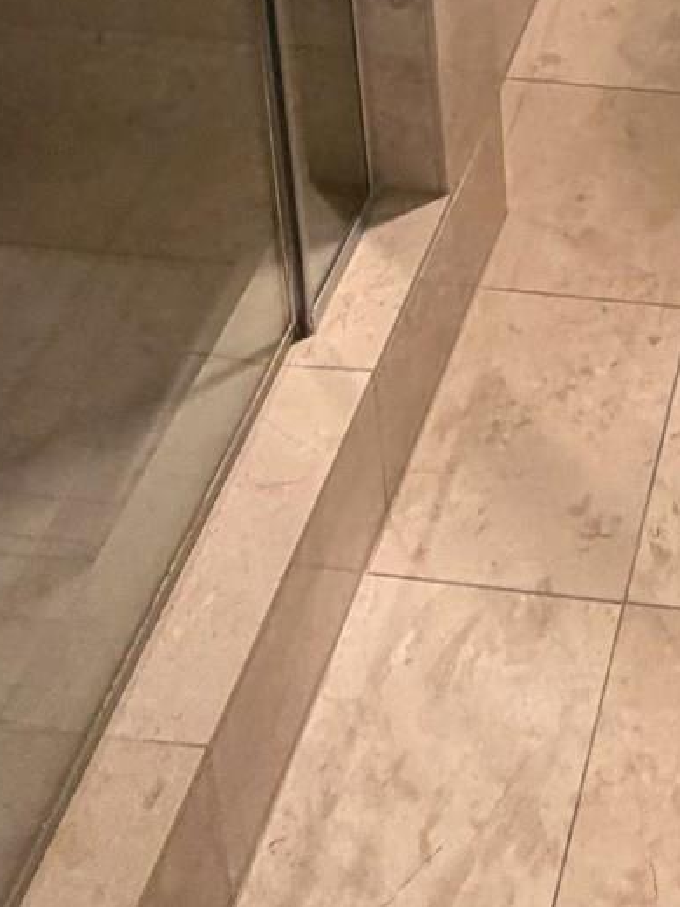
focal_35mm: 62
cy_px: -626
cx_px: 868
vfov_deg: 22.3
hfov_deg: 21.5
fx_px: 1624
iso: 250
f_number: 2.2
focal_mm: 2.22
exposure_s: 1/60
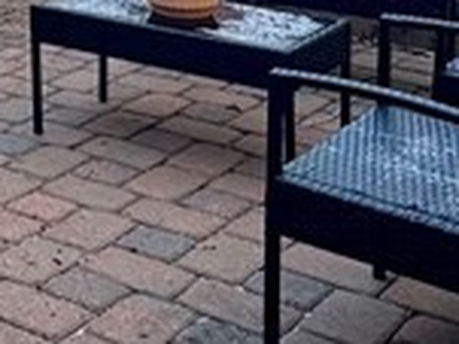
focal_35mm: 95
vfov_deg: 13.6
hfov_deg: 18.7
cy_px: -311
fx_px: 1259
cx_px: -195
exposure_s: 1/253
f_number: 2.2
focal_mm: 2.22
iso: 40
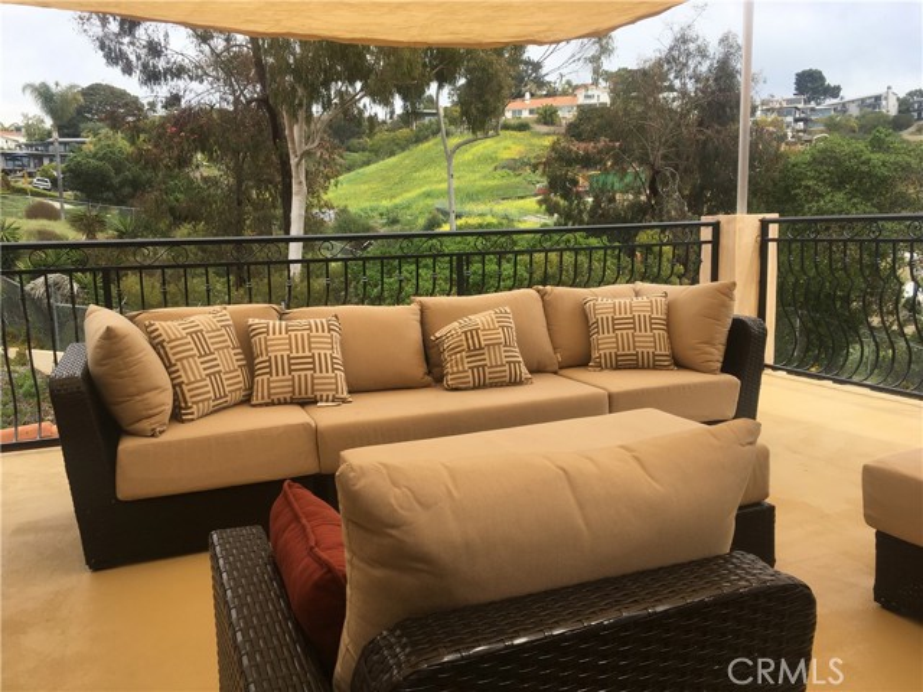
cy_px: 346
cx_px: 462
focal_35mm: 29
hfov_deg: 61.7
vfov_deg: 48.2
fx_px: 773
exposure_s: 1/739
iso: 25
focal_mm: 4.15
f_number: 2.2
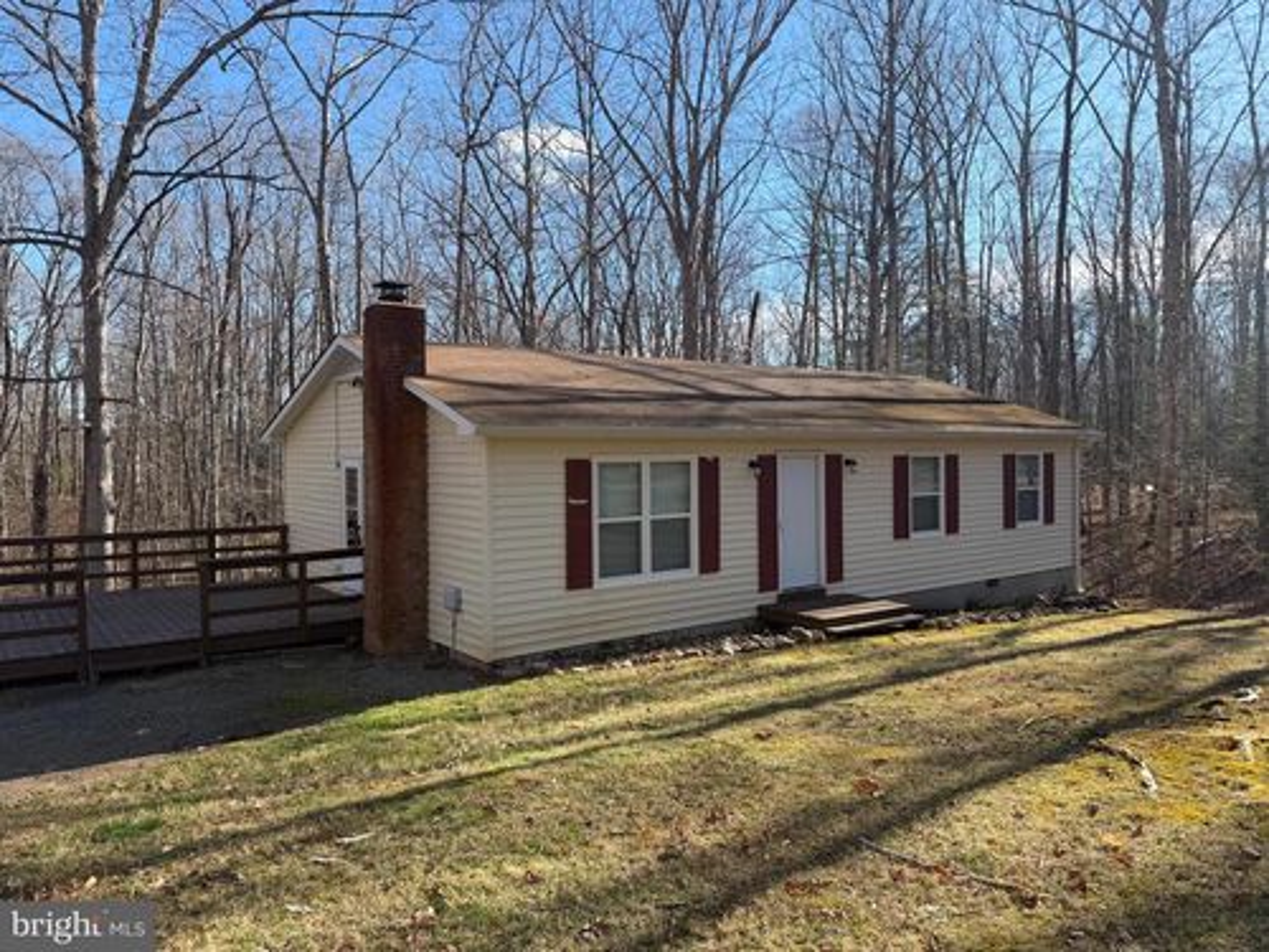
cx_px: 634
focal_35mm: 24
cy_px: 476
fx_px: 880
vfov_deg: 56.8
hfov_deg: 71.6
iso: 80
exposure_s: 1/1812
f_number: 1.78
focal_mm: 6.76
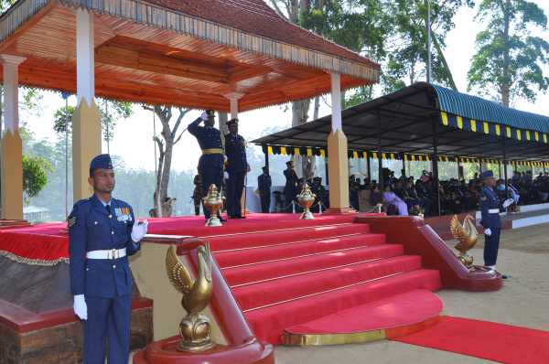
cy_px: 182
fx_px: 480
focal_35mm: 32
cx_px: 274
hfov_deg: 59.6
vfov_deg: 41.6
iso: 200
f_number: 10
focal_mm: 21
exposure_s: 1/125
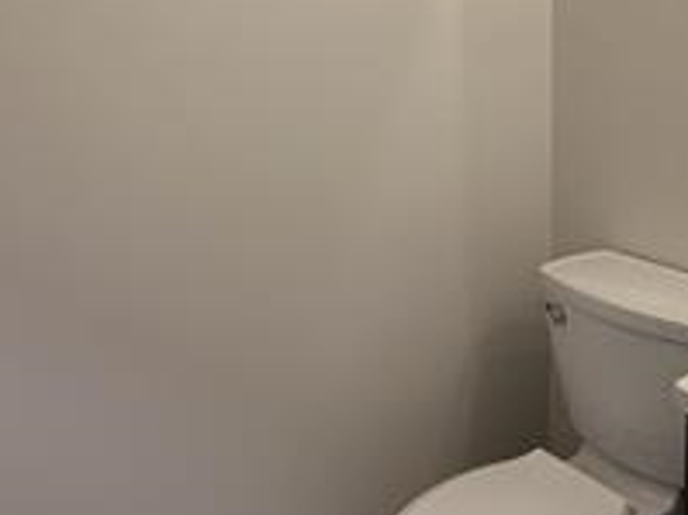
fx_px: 894
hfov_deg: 41.7
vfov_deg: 31.5
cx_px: 436
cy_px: 124
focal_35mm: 45
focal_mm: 2.22
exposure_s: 1/60
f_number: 2.2
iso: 160
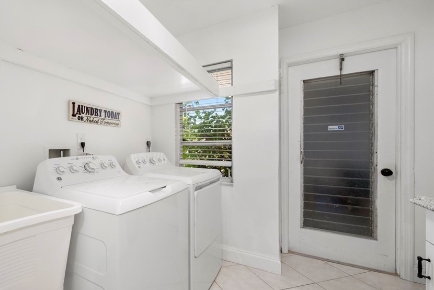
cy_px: 144
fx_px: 205
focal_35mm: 17
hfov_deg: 90.4
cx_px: 151
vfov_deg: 70.5
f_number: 11
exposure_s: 1
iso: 160
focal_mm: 13
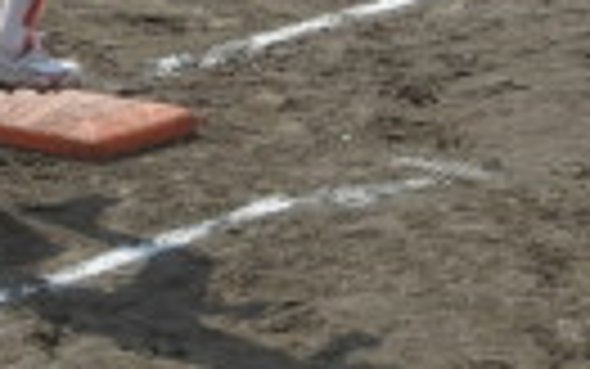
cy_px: -202
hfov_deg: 4.1
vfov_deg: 2.6
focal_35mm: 511
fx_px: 8220
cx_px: 99
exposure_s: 1/640
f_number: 4.8
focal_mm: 18.8
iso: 100
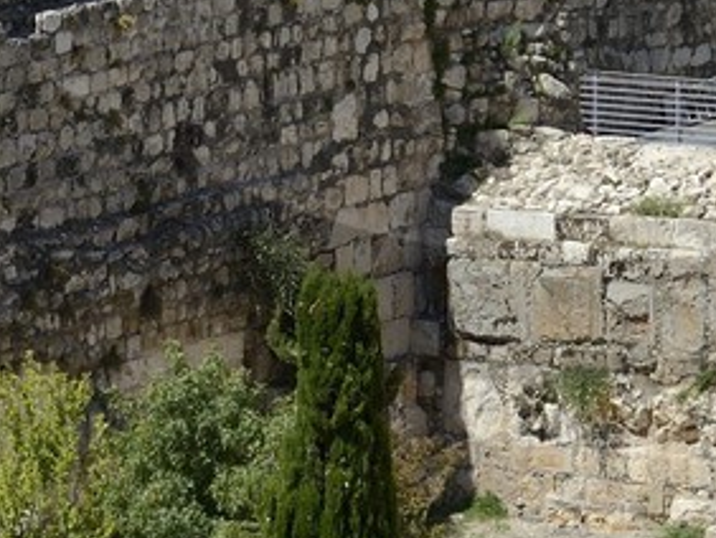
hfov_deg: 5.9
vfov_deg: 4.3
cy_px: -672
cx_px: 607
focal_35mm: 338
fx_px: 6997
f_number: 7.1
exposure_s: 1/320
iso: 100
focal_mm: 62
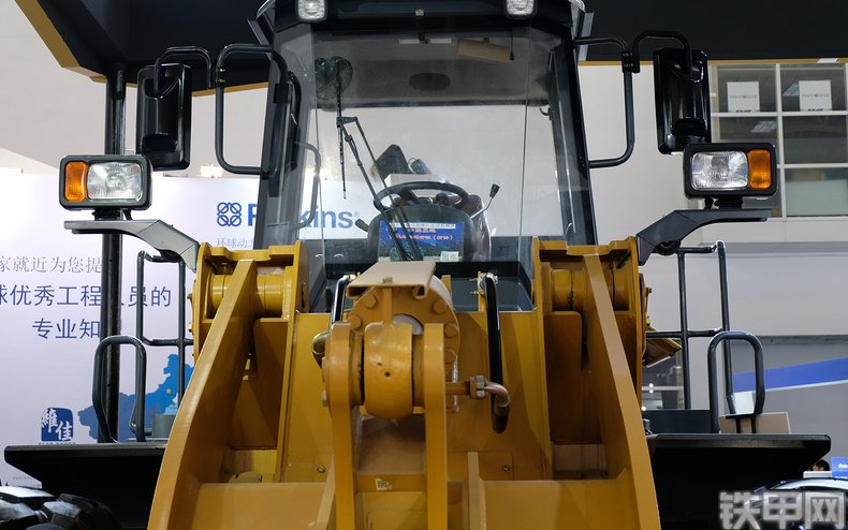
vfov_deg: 20.0
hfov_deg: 31.5
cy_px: 253
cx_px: 428
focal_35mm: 65
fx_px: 1502
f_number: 5.6
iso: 800
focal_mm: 41.8
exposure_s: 1/56
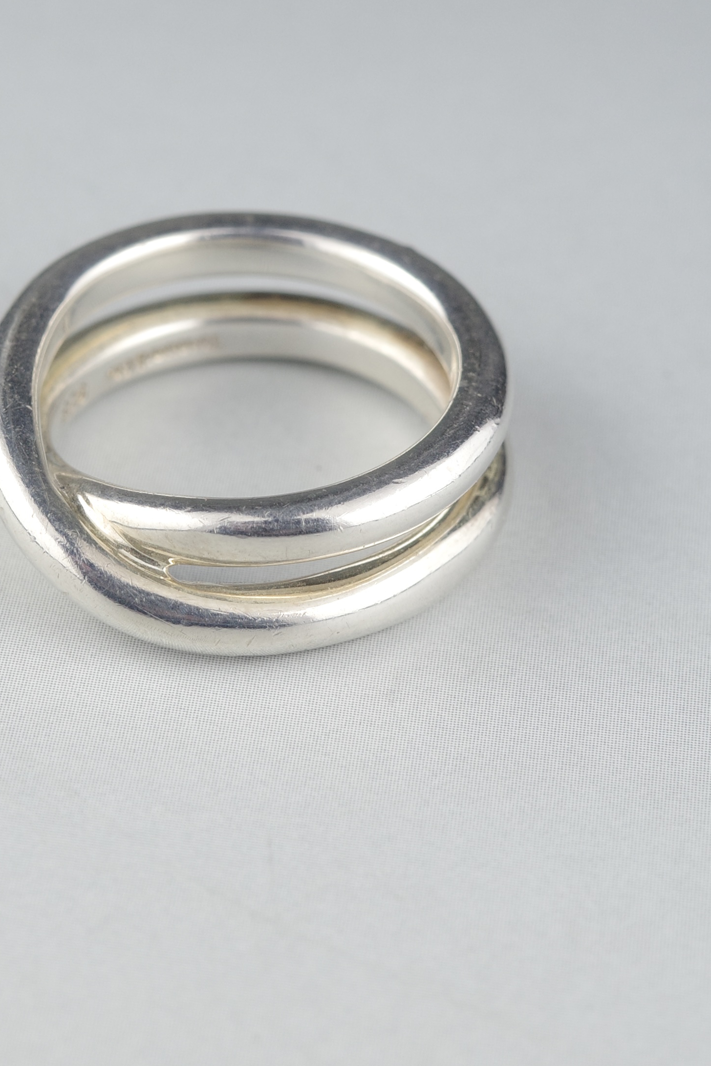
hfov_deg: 12.4
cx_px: 259
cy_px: 413
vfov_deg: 18.6
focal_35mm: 110
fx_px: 3258
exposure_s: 1/100
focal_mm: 26
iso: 200
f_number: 5
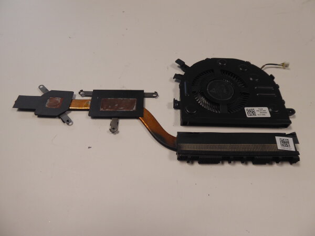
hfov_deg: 69.4
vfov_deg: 54.9
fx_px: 227
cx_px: 158
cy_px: 118
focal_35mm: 25
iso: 160
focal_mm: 4.3
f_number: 3.3
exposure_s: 1/60
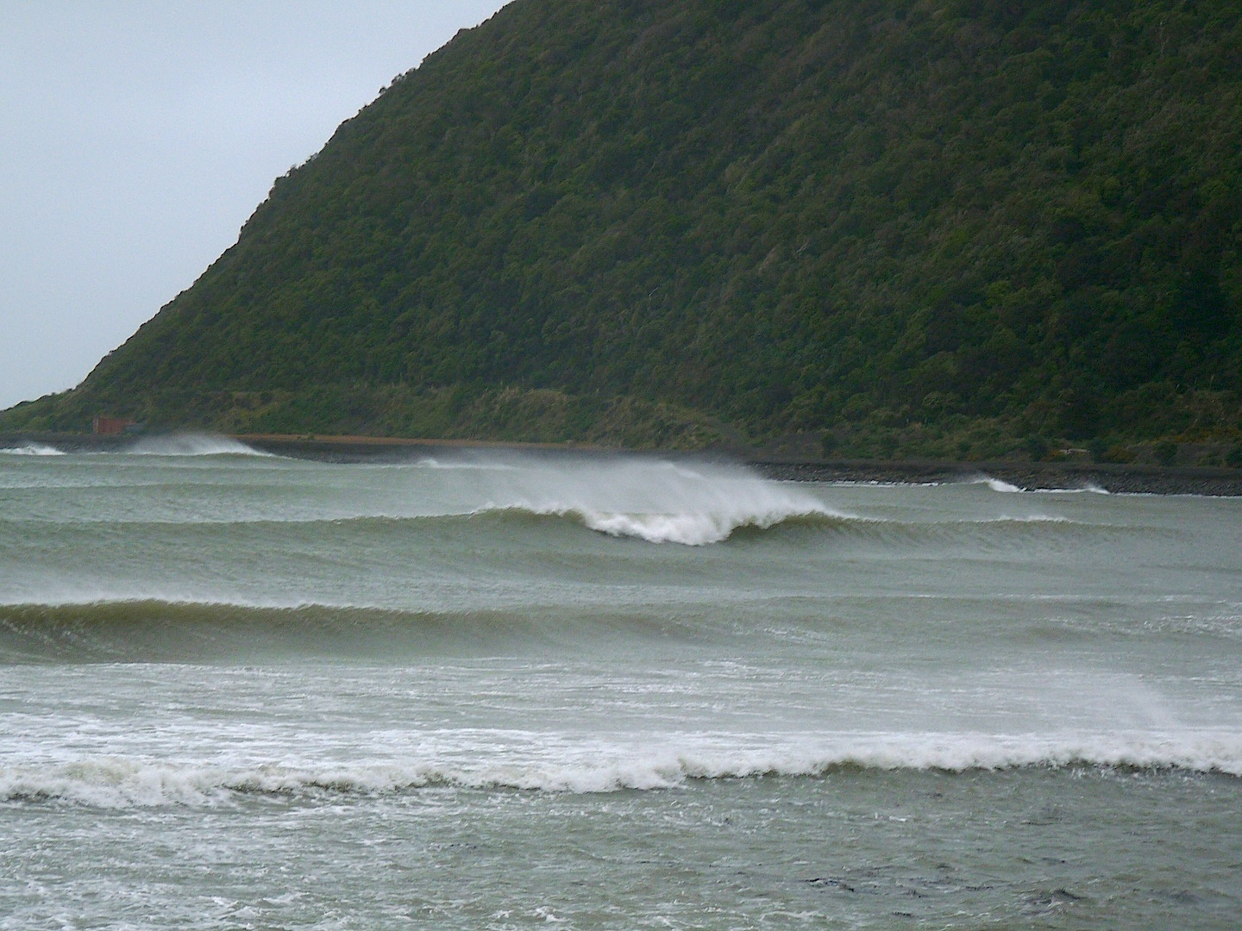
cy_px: 466
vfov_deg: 9.1
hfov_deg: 12.1
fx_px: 5848
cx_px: 621
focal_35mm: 163
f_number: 4
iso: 100
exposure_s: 1/100
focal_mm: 29
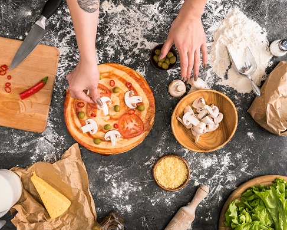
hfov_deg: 35.9
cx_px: 126
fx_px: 442
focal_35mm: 52
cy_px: 117
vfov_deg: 29.2
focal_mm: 45
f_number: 6.3
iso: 160
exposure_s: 1/200
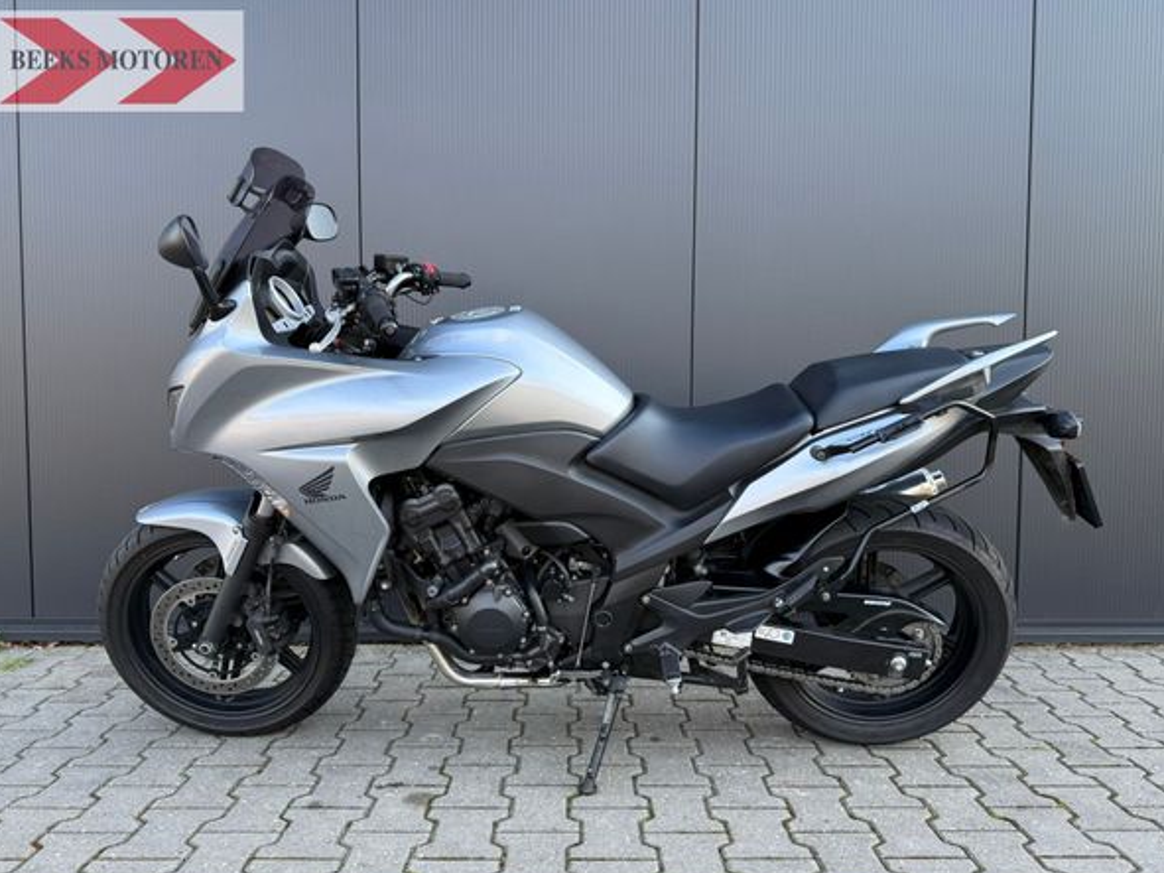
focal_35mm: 26
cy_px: 453
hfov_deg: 67.3
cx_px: 587
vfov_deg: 53.0
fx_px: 874
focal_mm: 6.76
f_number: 1.78
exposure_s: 1/379
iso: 100
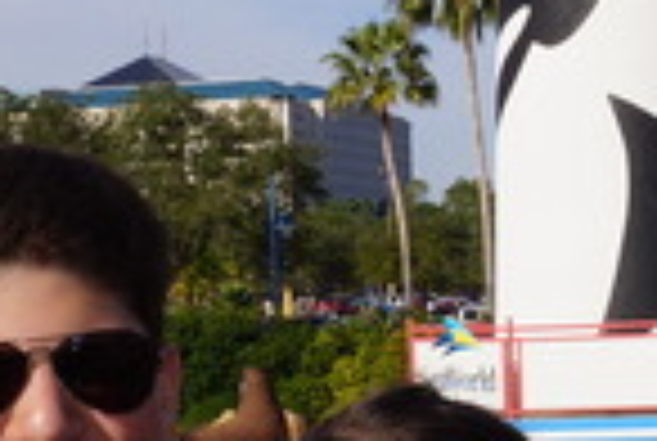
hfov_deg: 15.4
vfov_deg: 10.5
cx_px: 590
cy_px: 248
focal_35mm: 131
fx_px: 2396
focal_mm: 20
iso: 100
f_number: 16
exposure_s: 1/160
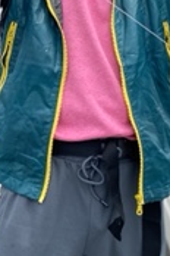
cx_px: -9
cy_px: 51
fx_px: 439
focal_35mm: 62
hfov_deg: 21.0
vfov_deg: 31.5
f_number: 1.8
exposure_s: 1/1377
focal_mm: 4.25
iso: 32
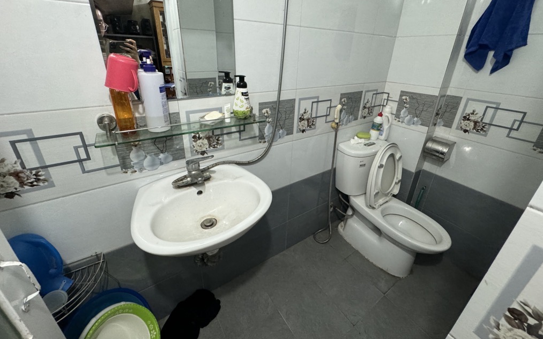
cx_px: 274
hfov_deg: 101.5
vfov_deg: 74.2
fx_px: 222
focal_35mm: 15
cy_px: 141
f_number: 2.2
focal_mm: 2.22
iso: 500
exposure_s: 1/60
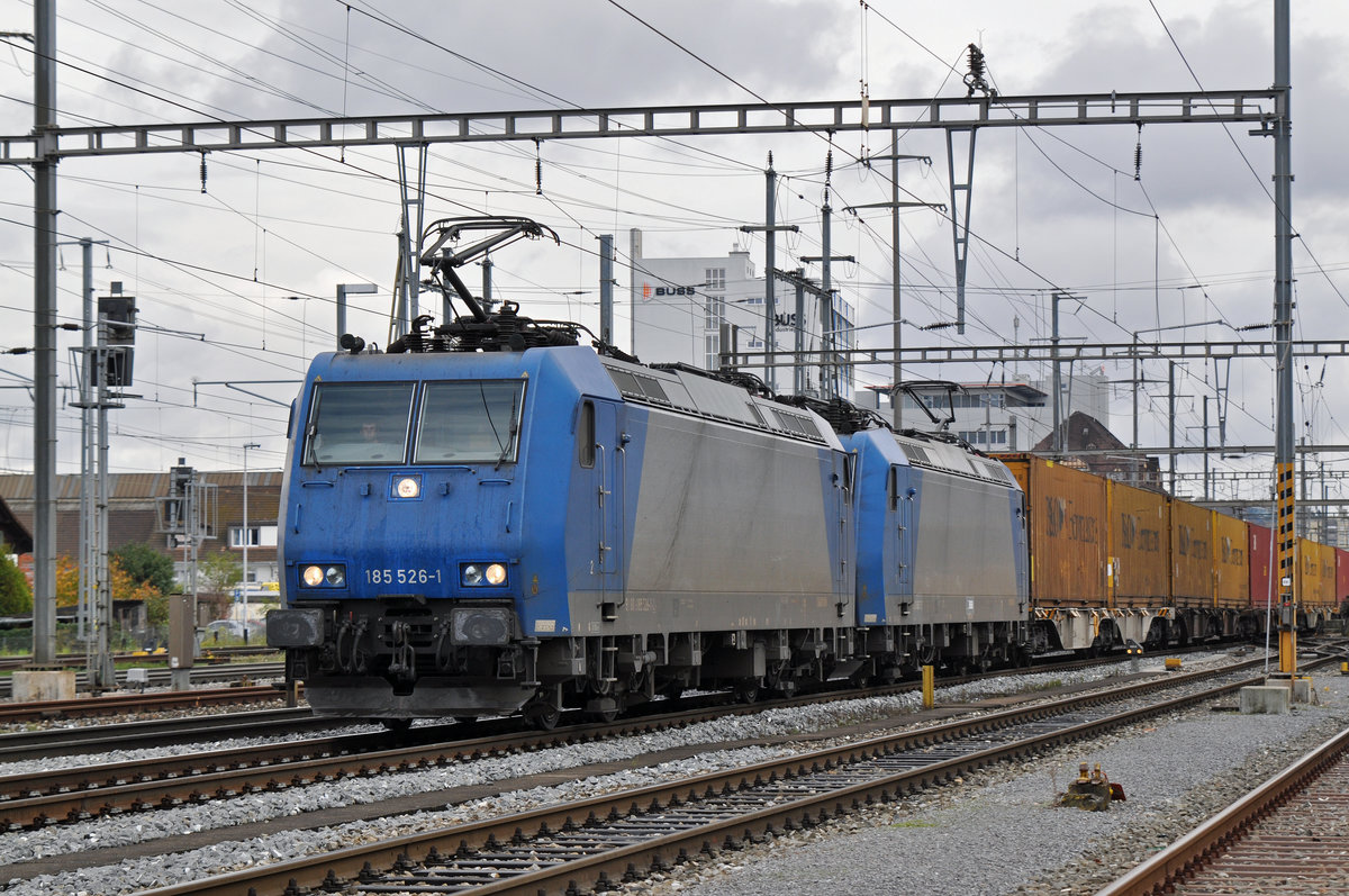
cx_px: 674
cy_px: 448
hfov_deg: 19.5
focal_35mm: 105
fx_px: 3930
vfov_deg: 13.0
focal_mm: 70
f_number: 4
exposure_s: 1/800
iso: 250
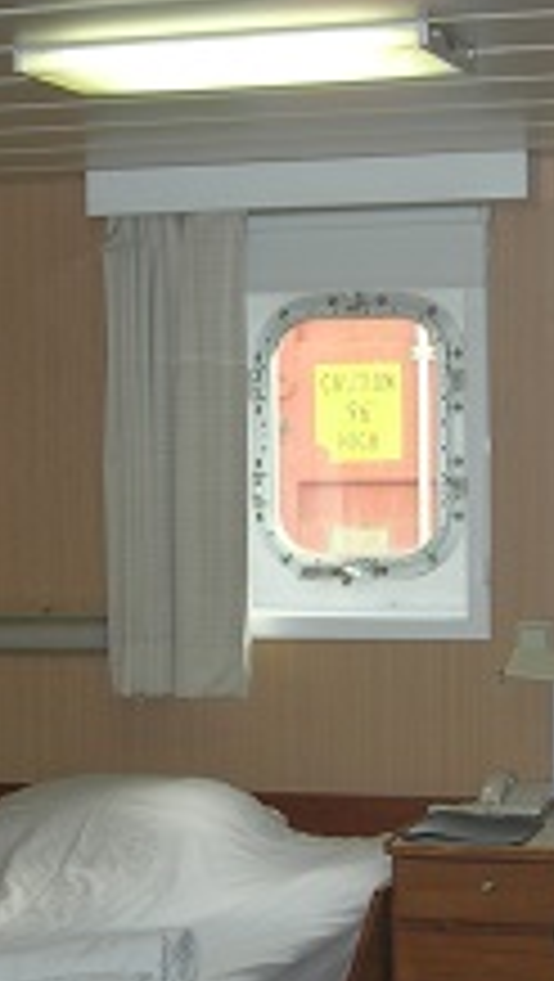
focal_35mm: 95
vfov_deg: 22.4
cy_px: 628
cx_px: 347
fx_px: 2475
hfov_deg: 12.8
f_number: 2.8
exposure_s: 1/60.1
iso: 64
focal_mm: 7.8
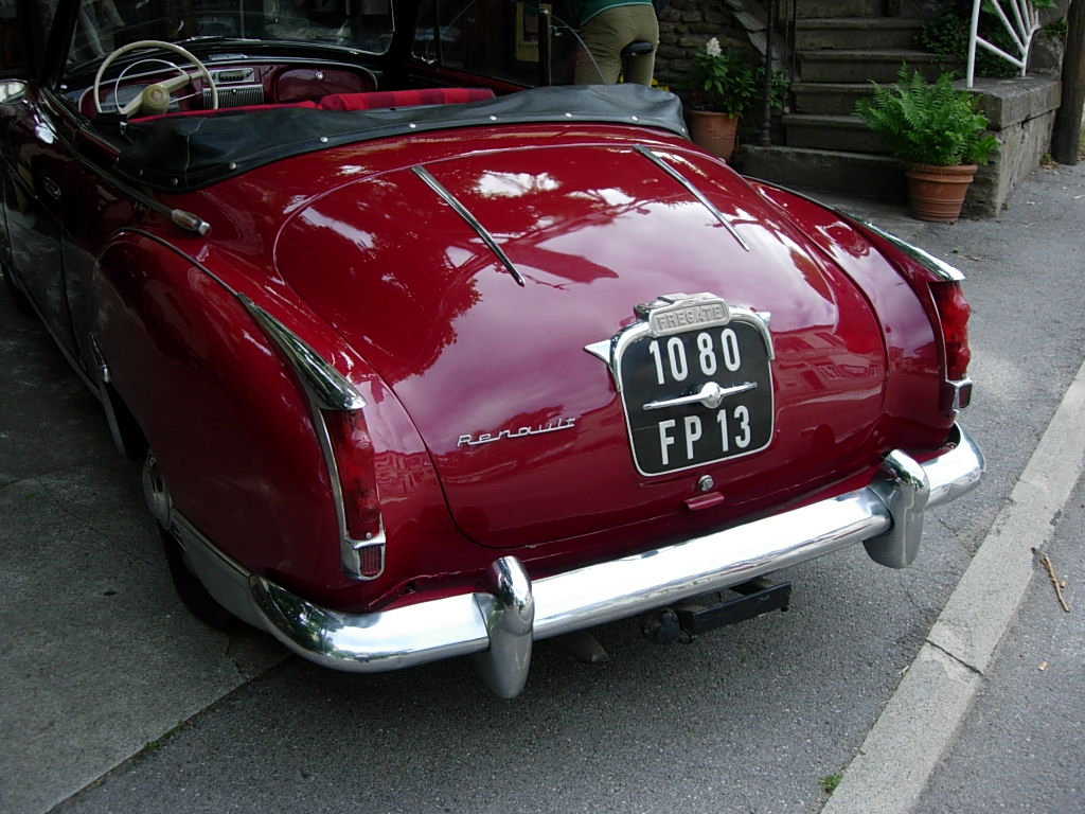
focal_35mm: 38
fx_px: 1191
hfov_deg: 49.0
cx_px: 542
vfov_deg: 37.7
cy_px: 407
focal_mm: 7.8
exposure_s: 1/362
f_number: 2.8
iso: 64
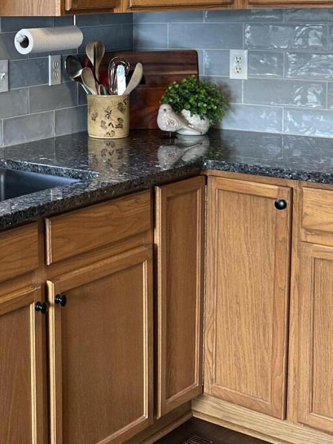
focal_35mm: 70
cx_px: -95
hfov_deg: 19.4
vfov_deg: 27.2
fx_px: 898
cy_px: 80
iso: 160
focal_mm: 6.86
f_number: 1.78
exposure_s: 1/120
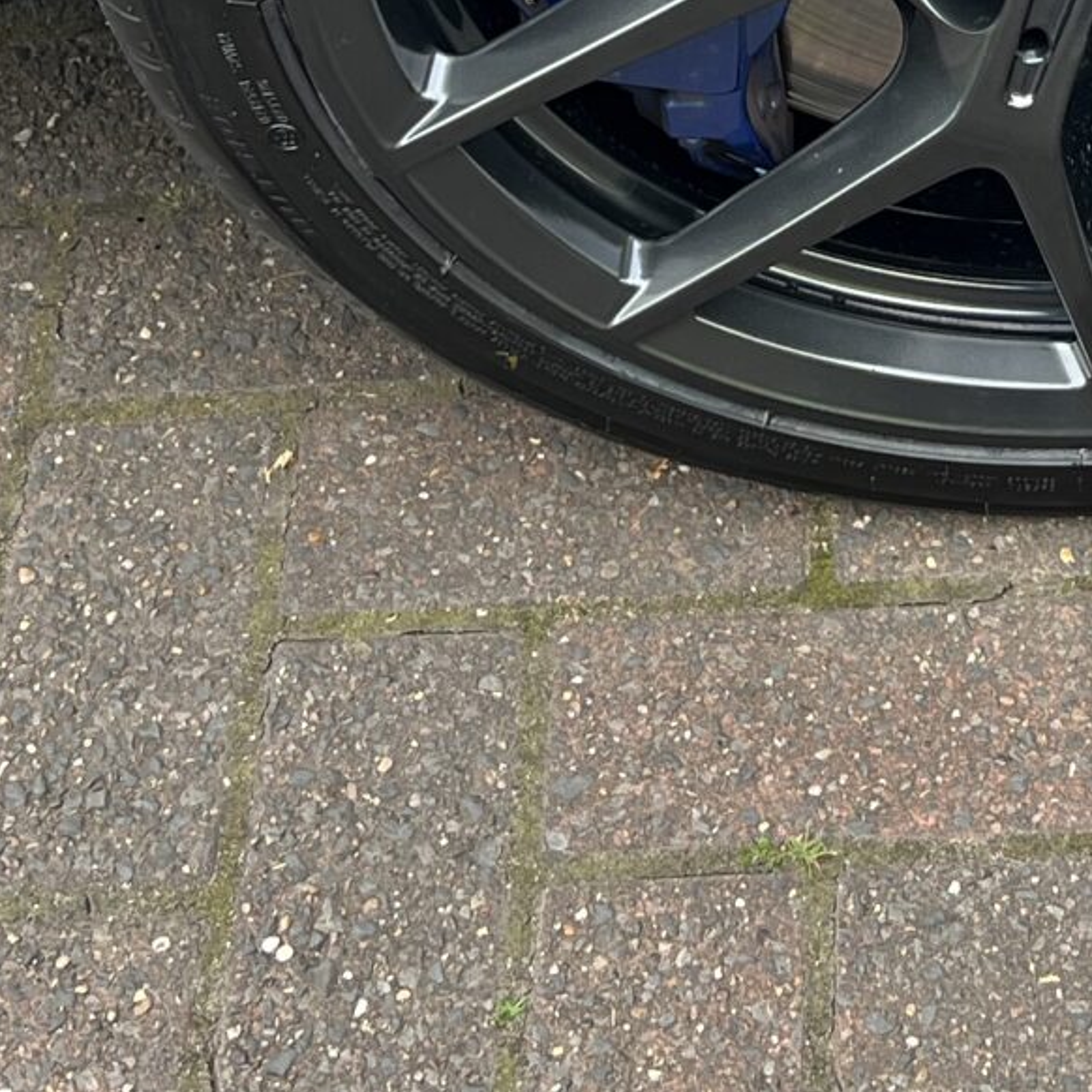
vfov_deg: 16.6
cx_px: 914
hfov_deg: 17.1
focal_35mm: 101
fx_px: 3605
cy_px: -154
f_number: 1.5
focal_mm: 5.7
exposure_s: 1/121
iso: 125
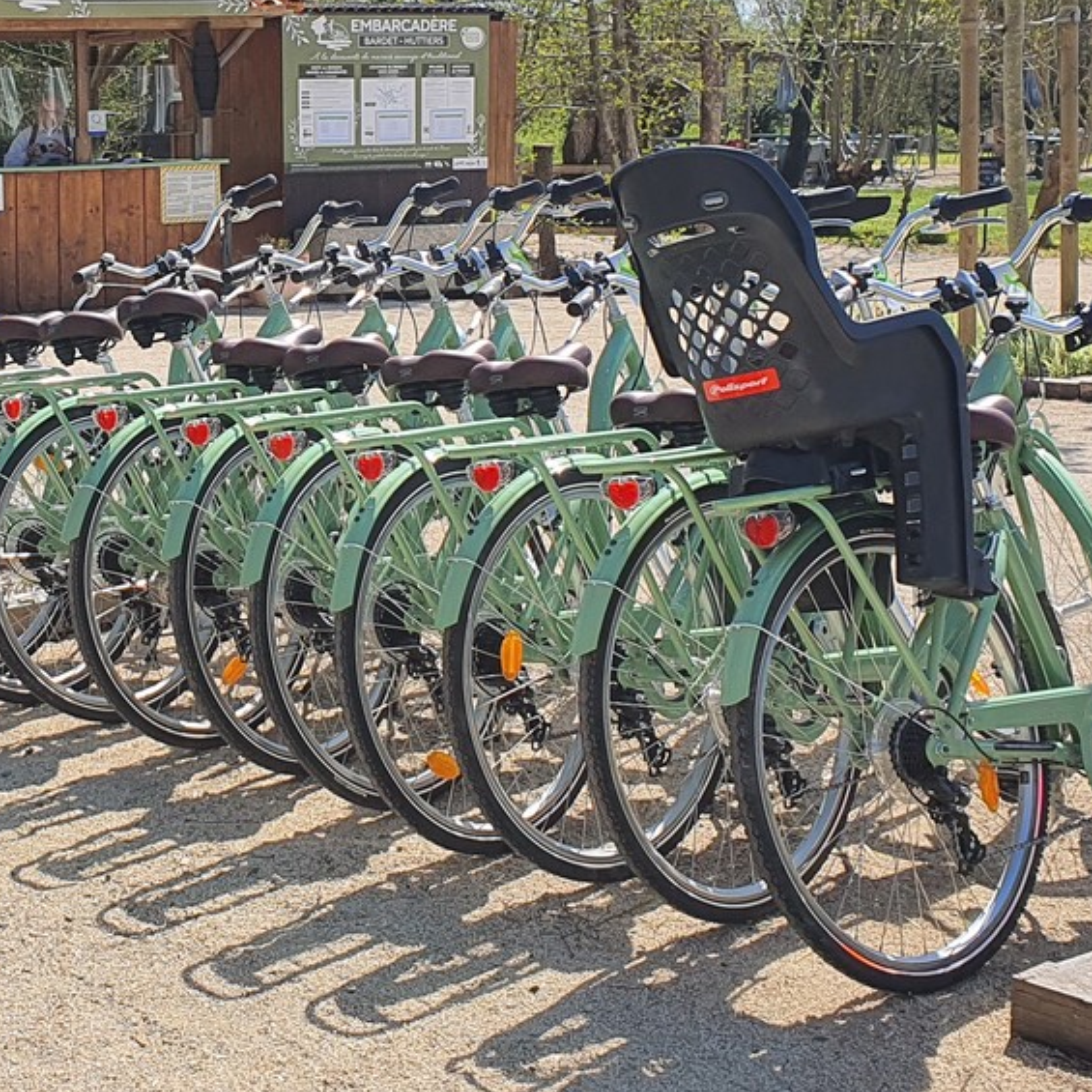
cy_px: 360
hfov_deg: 27.2
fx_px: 2177
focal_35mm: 61
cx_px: 128
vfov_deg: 28.0
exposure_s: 1/1596
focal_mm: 4.3
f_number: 2.4
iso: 50
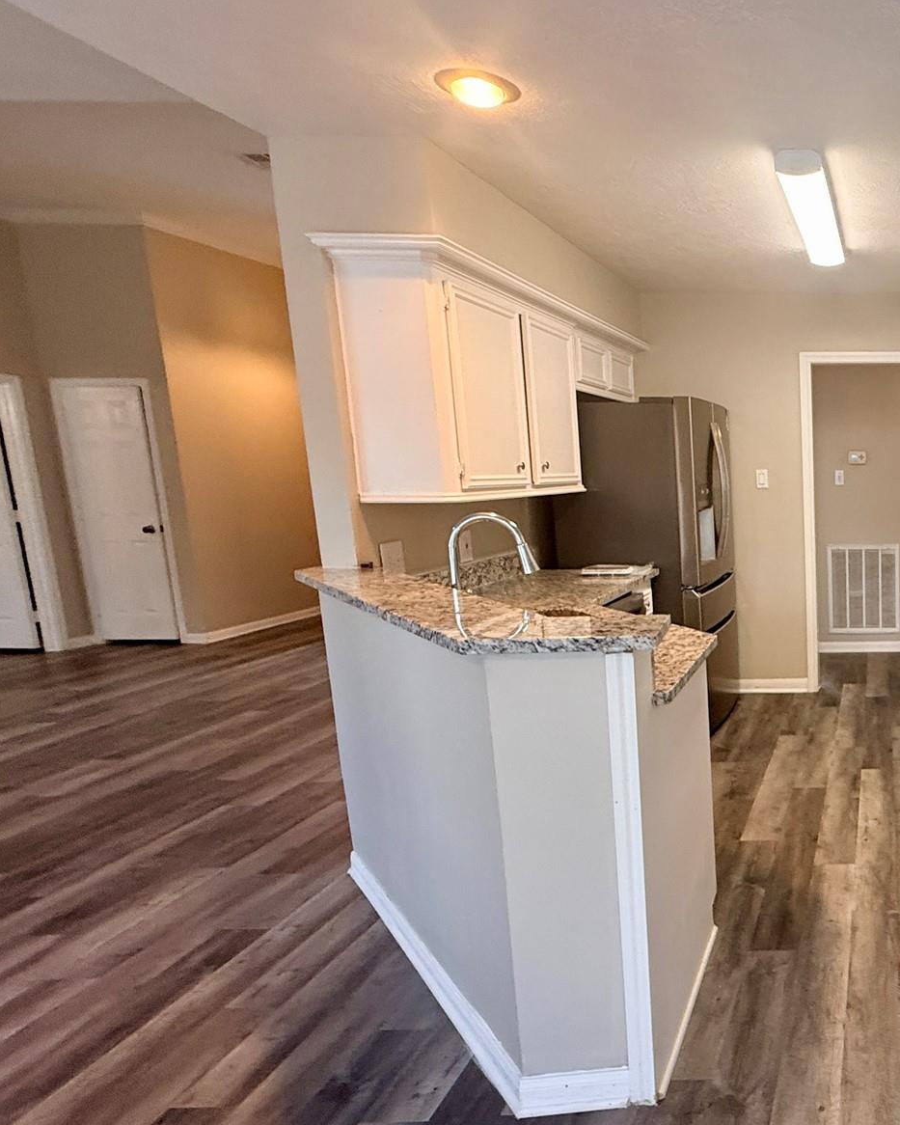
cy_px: 600
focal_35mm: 24
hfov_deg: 48.1
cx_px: 908
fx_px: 799
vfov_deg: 70.2
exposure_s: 1/120
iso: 200
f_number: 2.2
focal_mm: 2.22
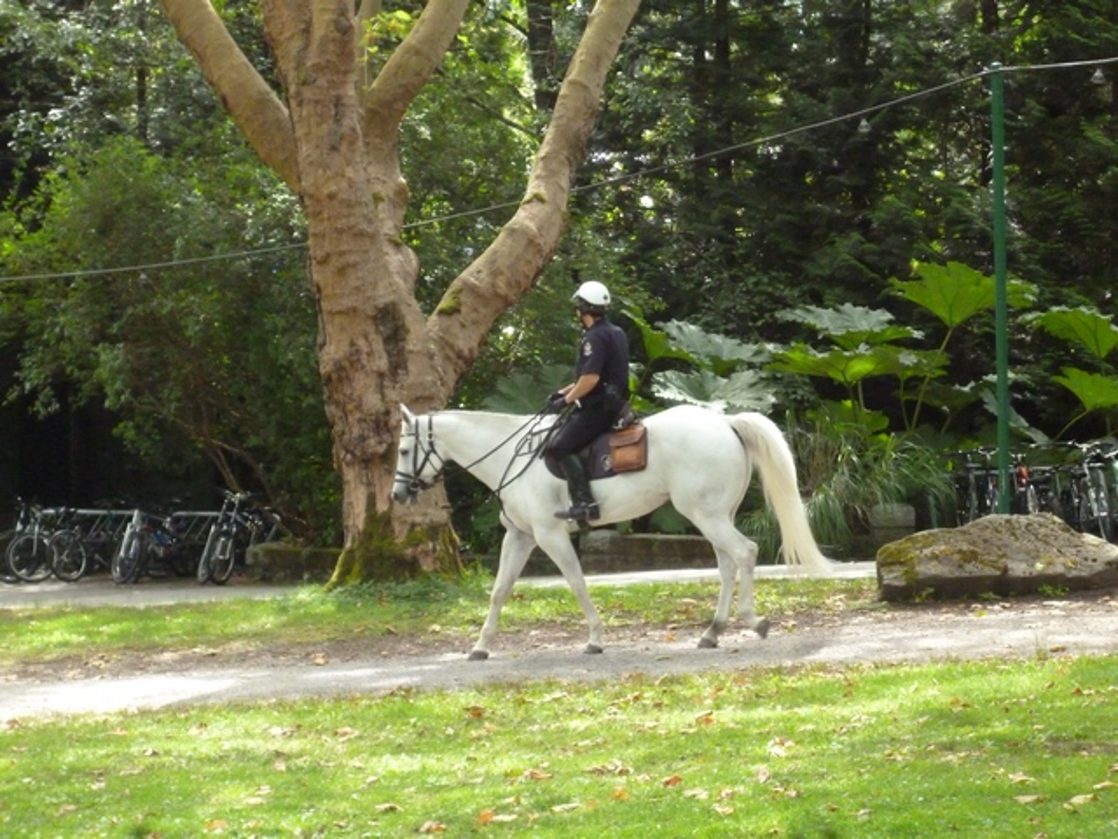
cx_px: 559
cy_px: 420
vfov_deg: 13.2
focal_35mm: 112
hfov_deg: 17.6
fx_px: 3617
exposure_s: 1/125
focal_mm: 20
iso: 800
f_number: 6.5
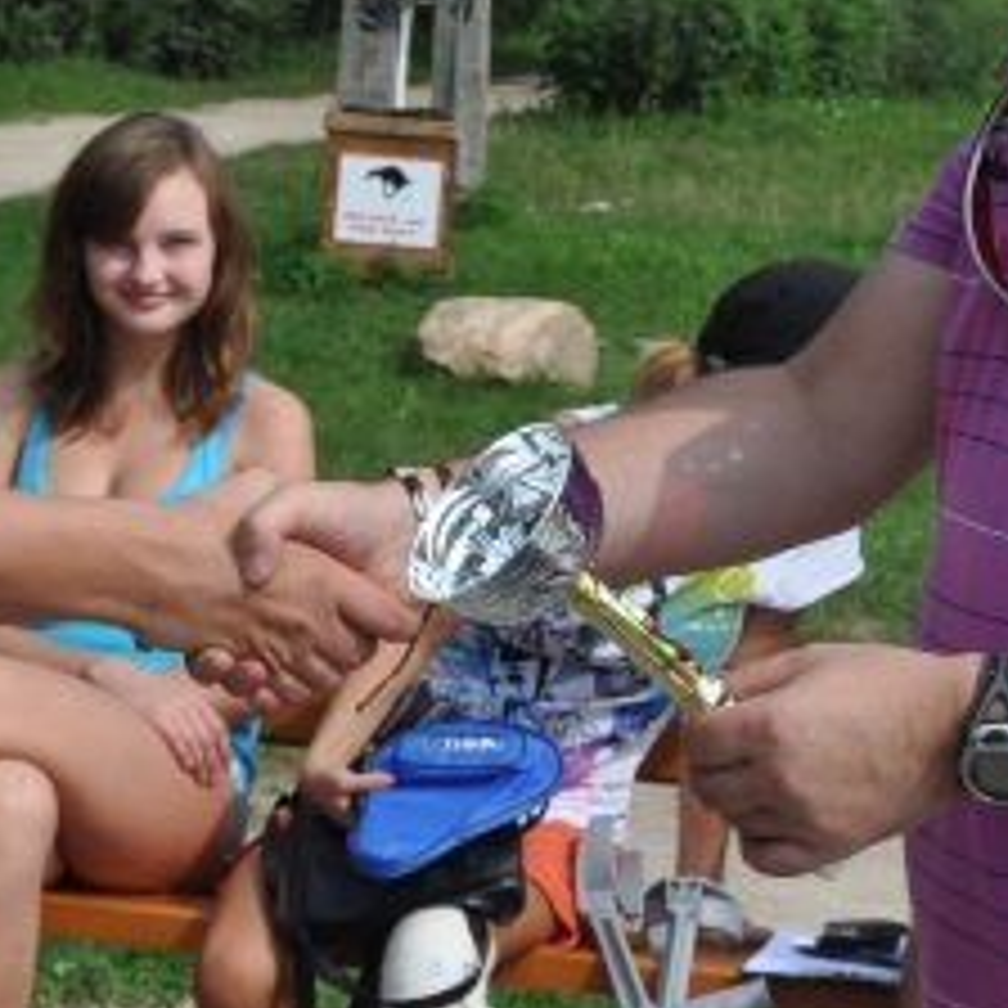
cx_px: 418
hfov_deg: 14.8
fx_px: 3888
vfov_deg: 14.8
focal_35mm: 118
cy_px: 430
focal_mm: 26
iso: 320
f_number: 10
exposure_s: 1/400
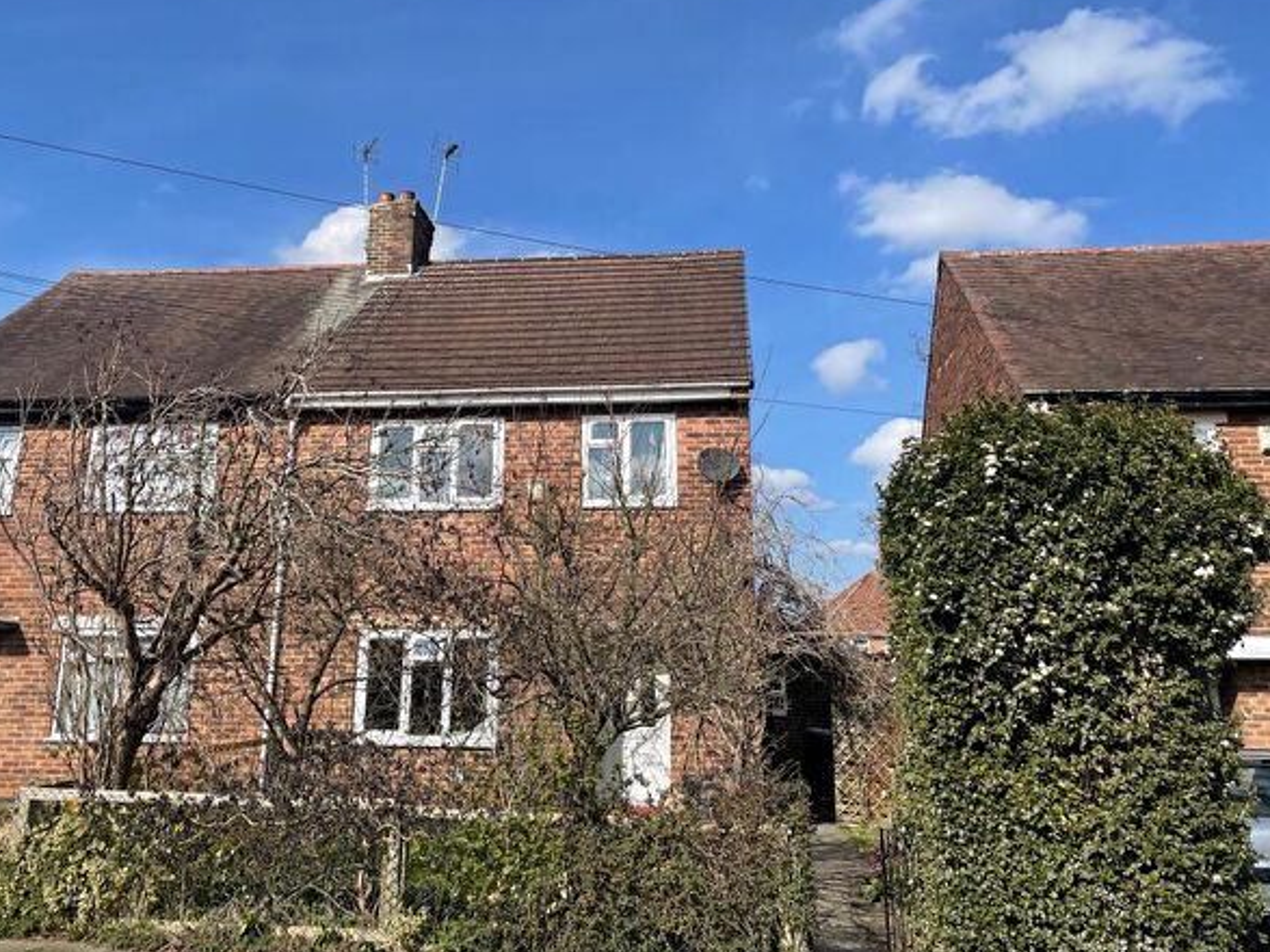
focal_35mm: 31
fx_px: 1137
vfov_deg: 45.3
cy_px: 397
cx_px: 576
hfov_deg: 58.3
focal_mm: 4.2
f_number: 1.6
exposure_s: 1/3300
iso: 32
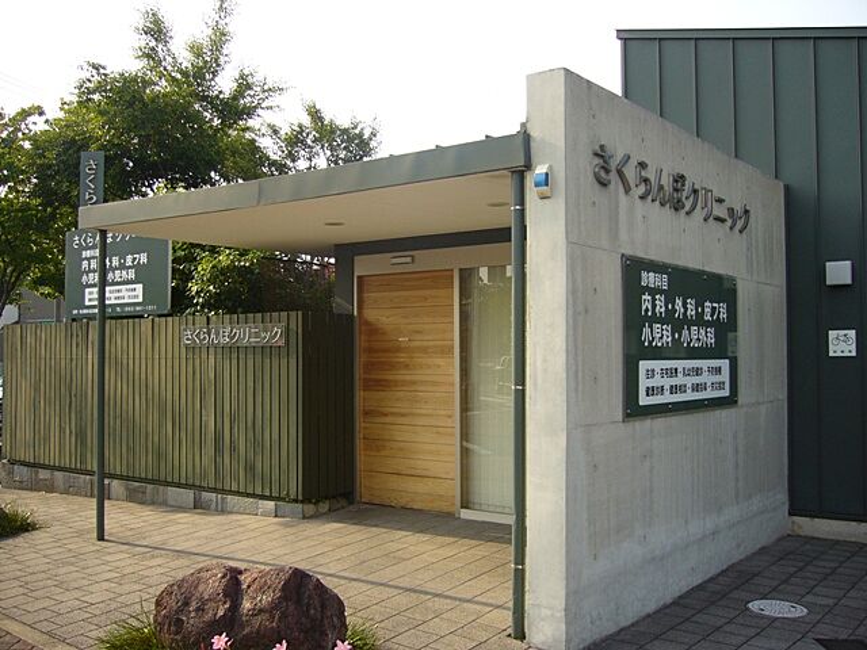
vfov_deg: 40.7
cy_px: 325
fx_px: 877
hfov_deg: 52.6
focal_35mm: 35
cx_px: 434
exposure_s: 1/400
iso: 80
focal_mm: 5.8
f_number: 2.8
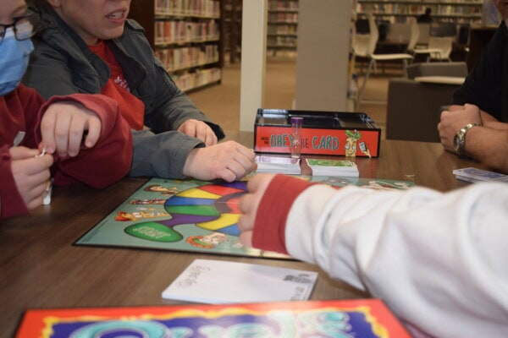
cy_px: 169
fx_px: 677
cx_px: 254
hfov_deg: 41.1
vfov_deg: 28.1
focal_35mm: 48
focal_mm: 32
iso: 800
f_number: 4.5
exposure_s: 1/80
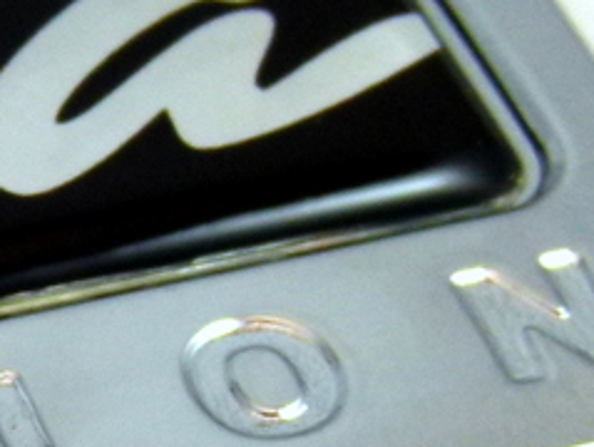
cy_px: 360
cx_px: -340
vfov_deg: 4.7
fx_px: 5396
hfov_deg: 6.2
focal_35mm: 314
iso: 100
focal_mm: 13.5
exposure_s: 1/100
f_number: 3.3
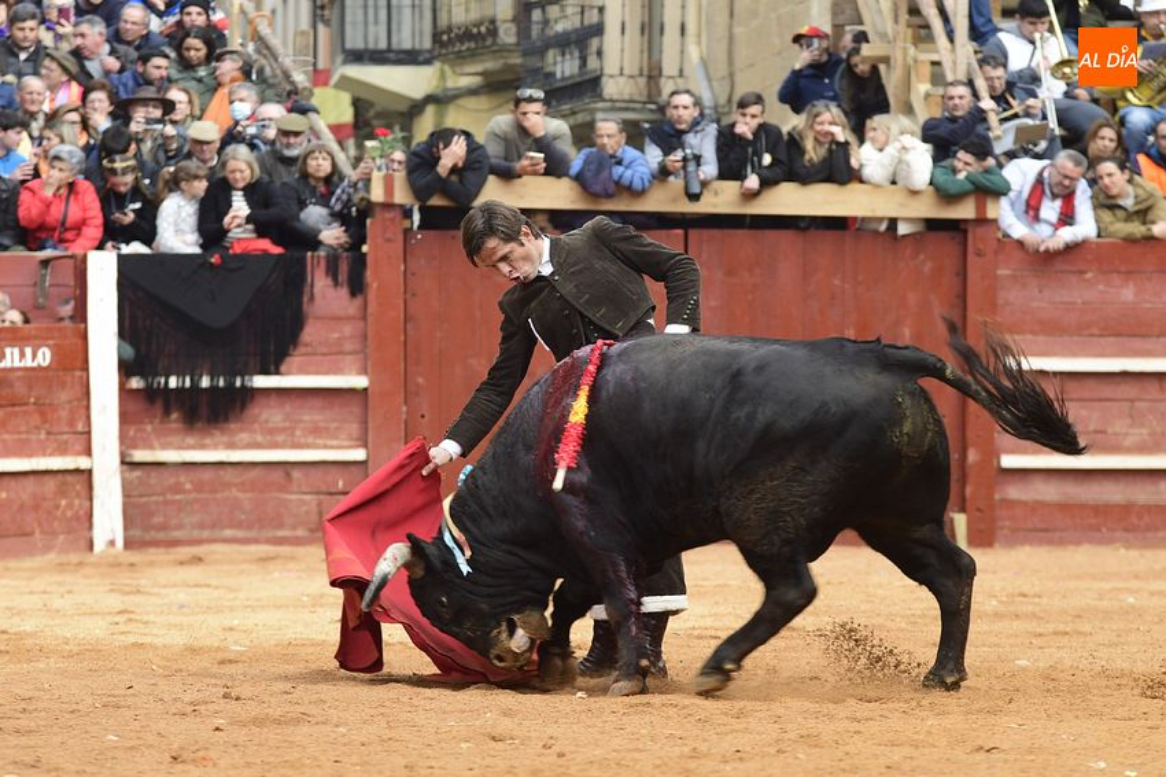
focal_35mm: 200
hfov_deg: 10.3
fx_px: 6475
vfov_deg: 6.9
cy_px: 388
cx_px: 583
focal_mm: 200
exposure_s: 1/320
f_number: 5.6
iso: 640
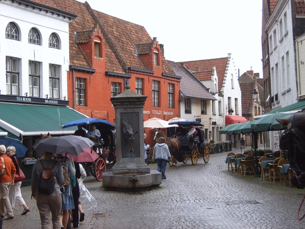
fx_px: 573
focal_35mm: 65
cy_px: 114
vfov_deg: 22.6
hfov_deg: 29.8
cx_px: 152
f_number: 3.7
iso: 50
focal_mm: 10.8
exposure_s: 1/350
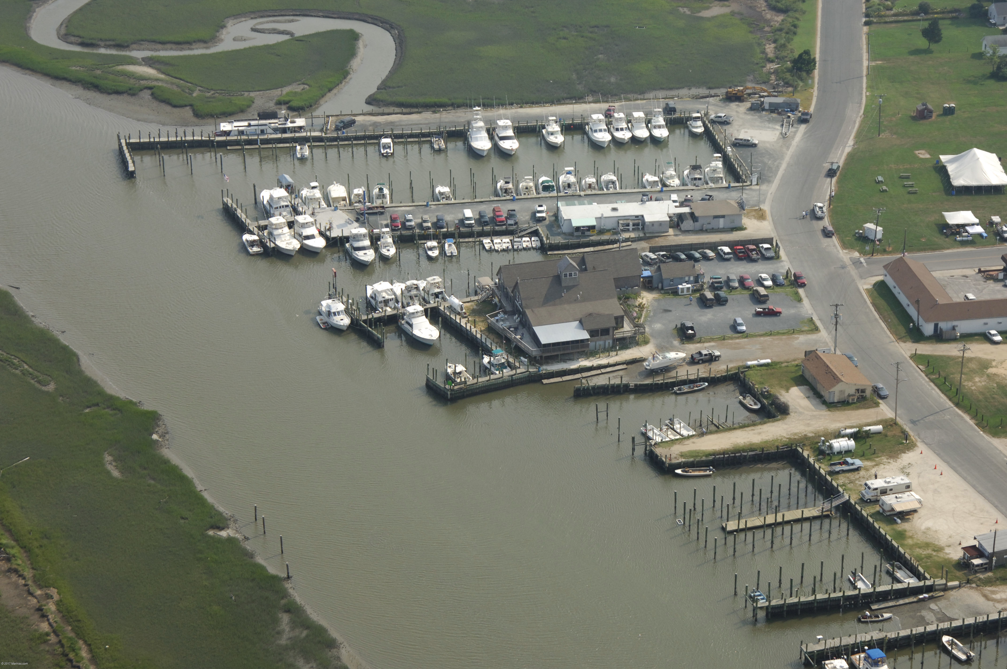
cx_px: 504
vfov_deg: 16.5
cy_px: 334
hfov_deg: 24.6
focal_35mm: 82
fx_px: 2305
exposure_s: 1/1000
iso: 400
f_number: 8
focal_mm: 55
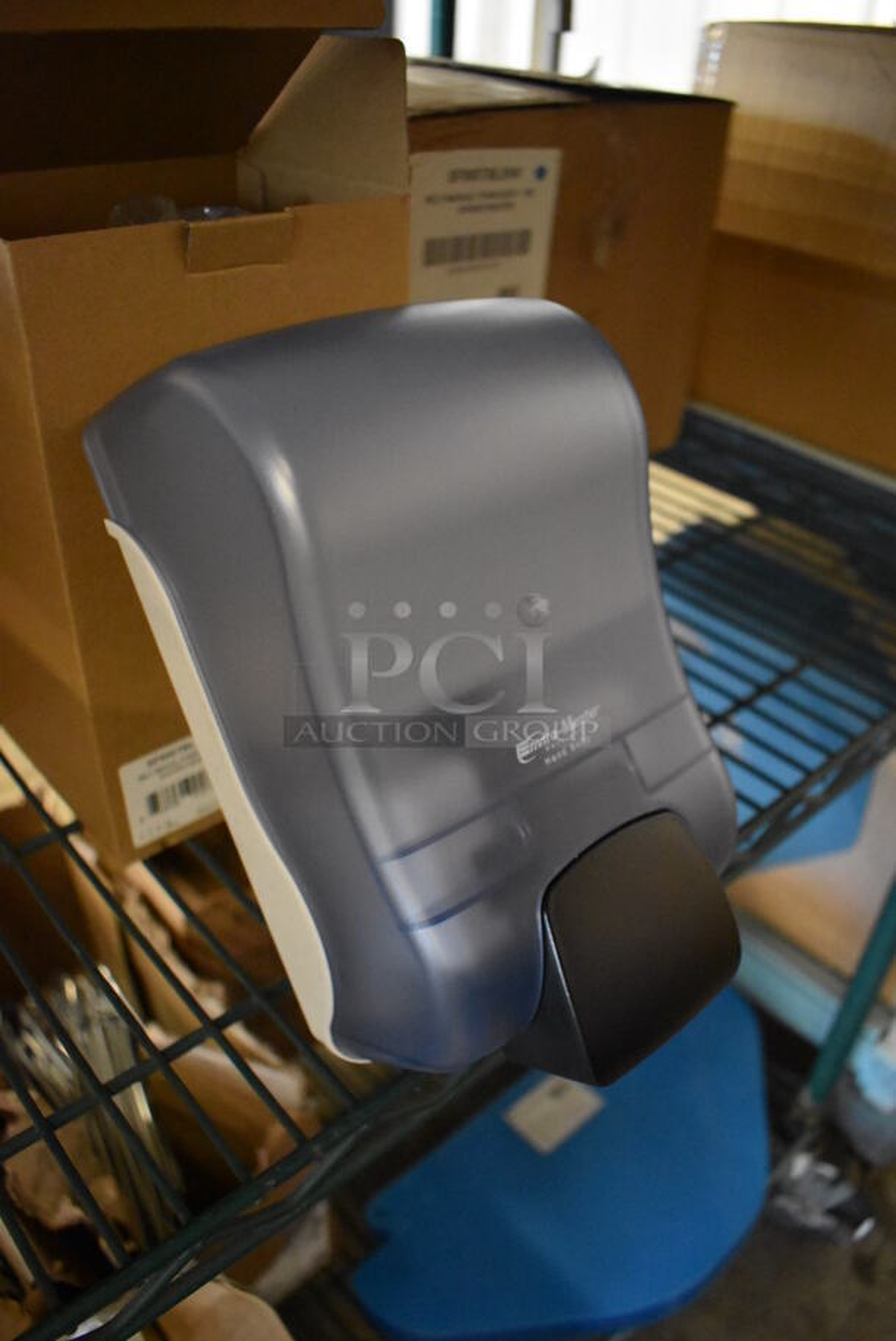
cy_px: 670
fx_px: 1006
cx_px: 448
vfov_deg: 67.3
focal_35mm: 27
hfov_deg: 48.0
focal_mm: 18
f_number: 3.5
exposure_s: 1/125
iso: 6400
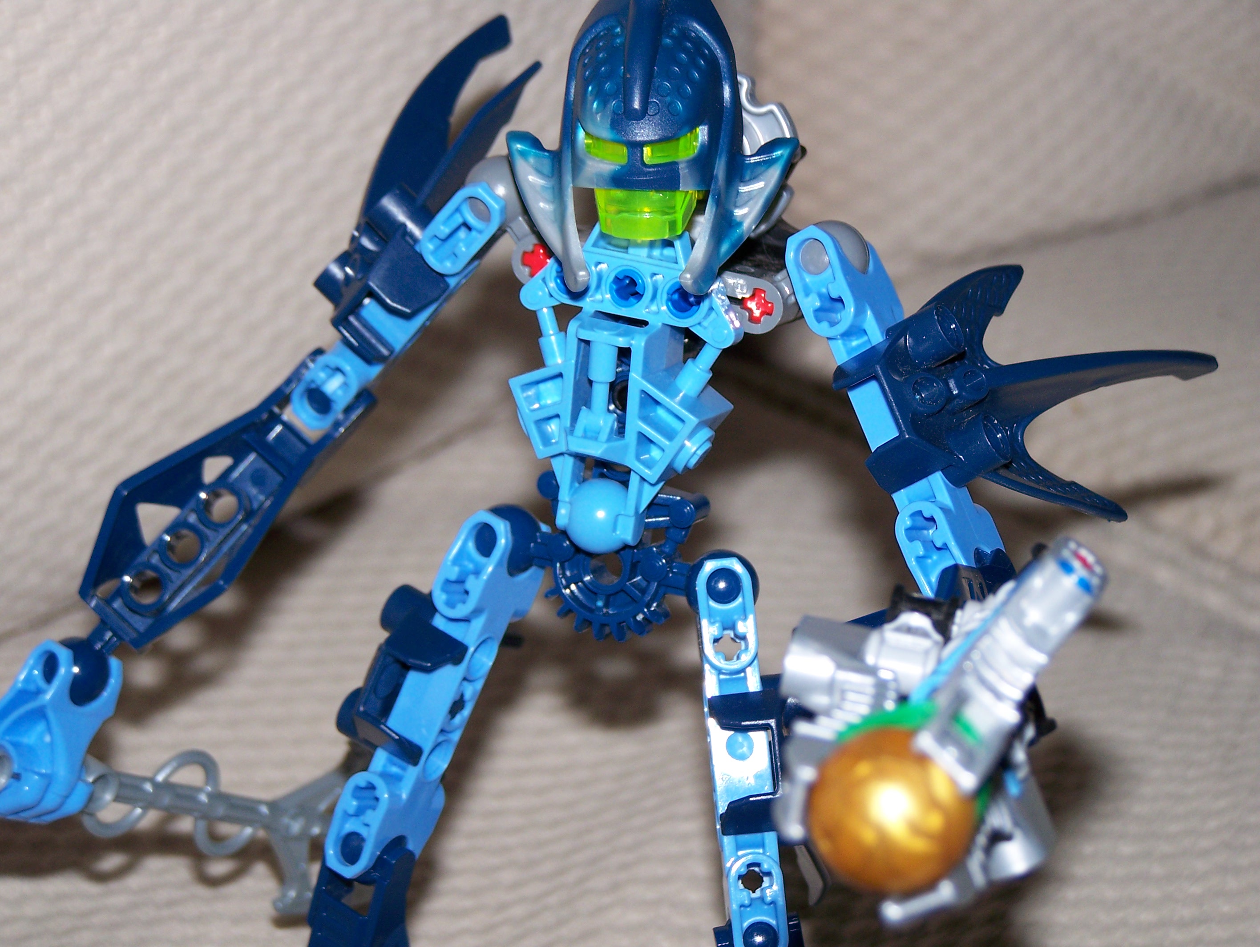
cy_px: 474
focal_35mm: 117
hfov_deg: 16.8
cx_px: 630
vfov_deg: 12.7
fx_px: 4262
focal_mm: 19.4
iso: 80
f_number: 3.2
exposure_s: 1/100
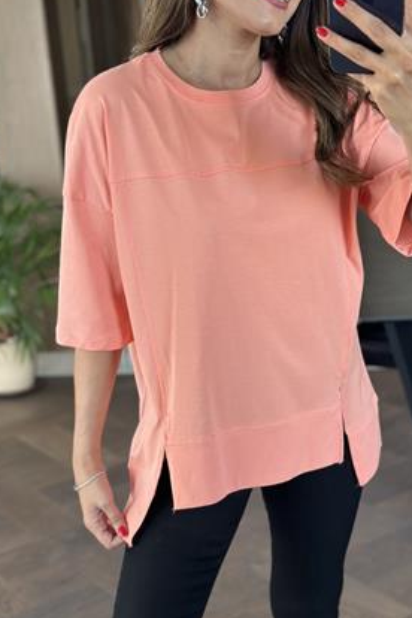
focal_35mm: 61
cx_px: 225
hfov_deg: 22.3
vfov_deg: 32.8
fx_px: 1047
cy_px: 358
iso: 125
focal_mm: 6.86
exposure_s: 1/60
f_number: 1.78
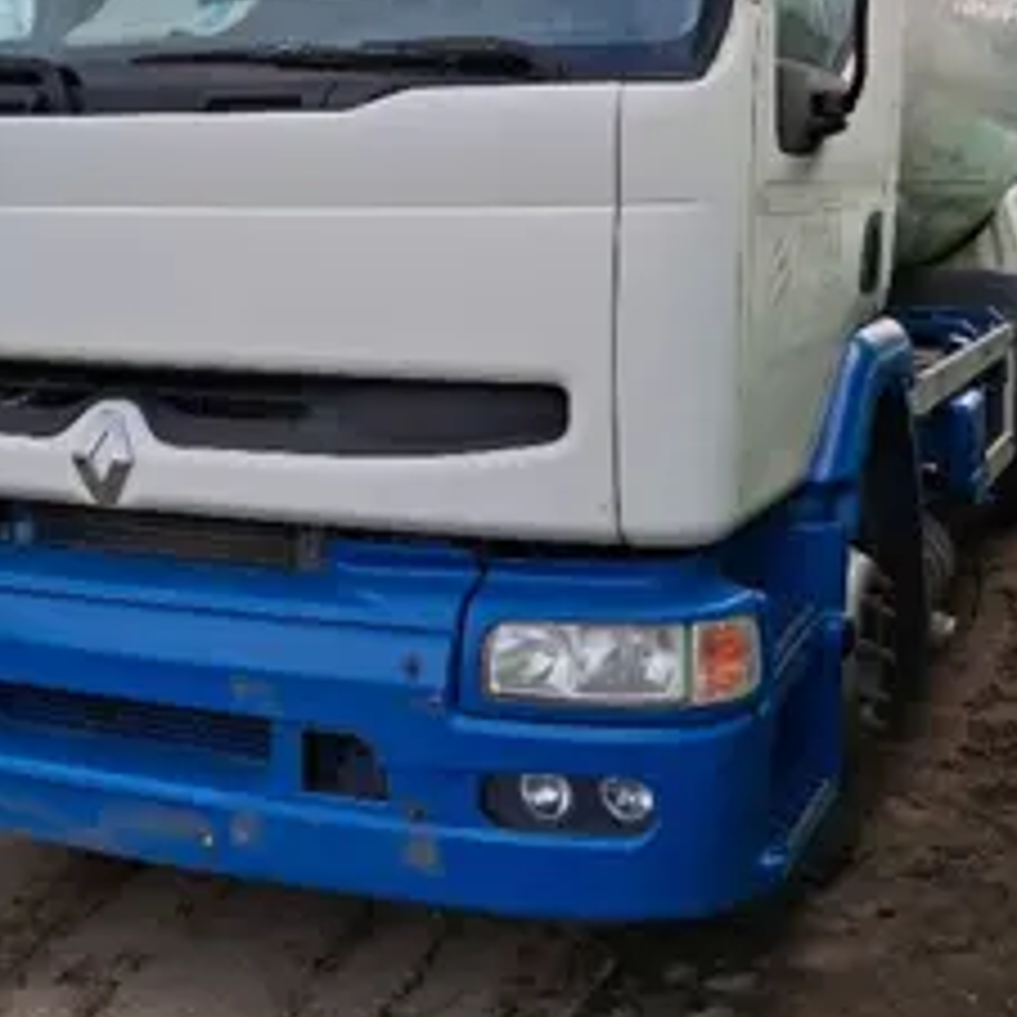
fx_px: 1562
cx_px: 464
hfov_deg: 36.0
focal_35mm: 47
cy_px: 234
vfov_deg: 35.1
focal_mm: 4.69
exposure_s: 1/1163
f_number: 1.8
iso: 32
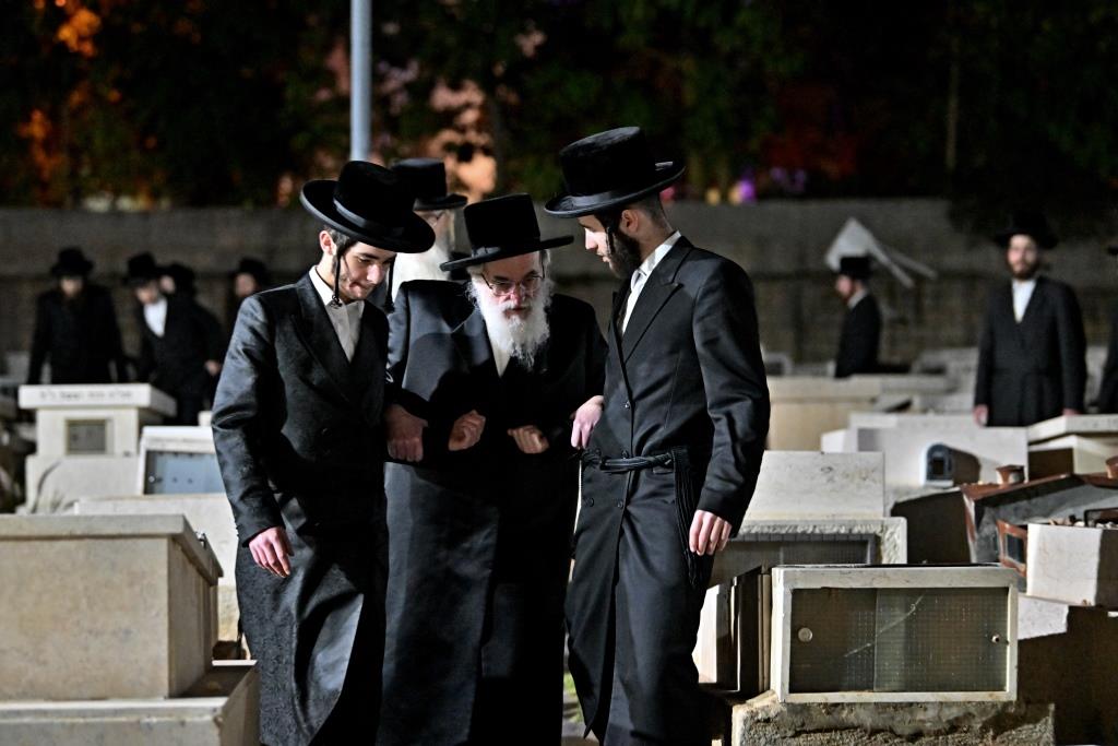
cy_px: 373
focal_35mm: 102
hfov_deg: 20.0
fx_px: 3168
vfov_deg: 13.4
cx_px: 559
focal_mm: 102
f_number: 2.8
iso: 5000
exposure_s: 1/125
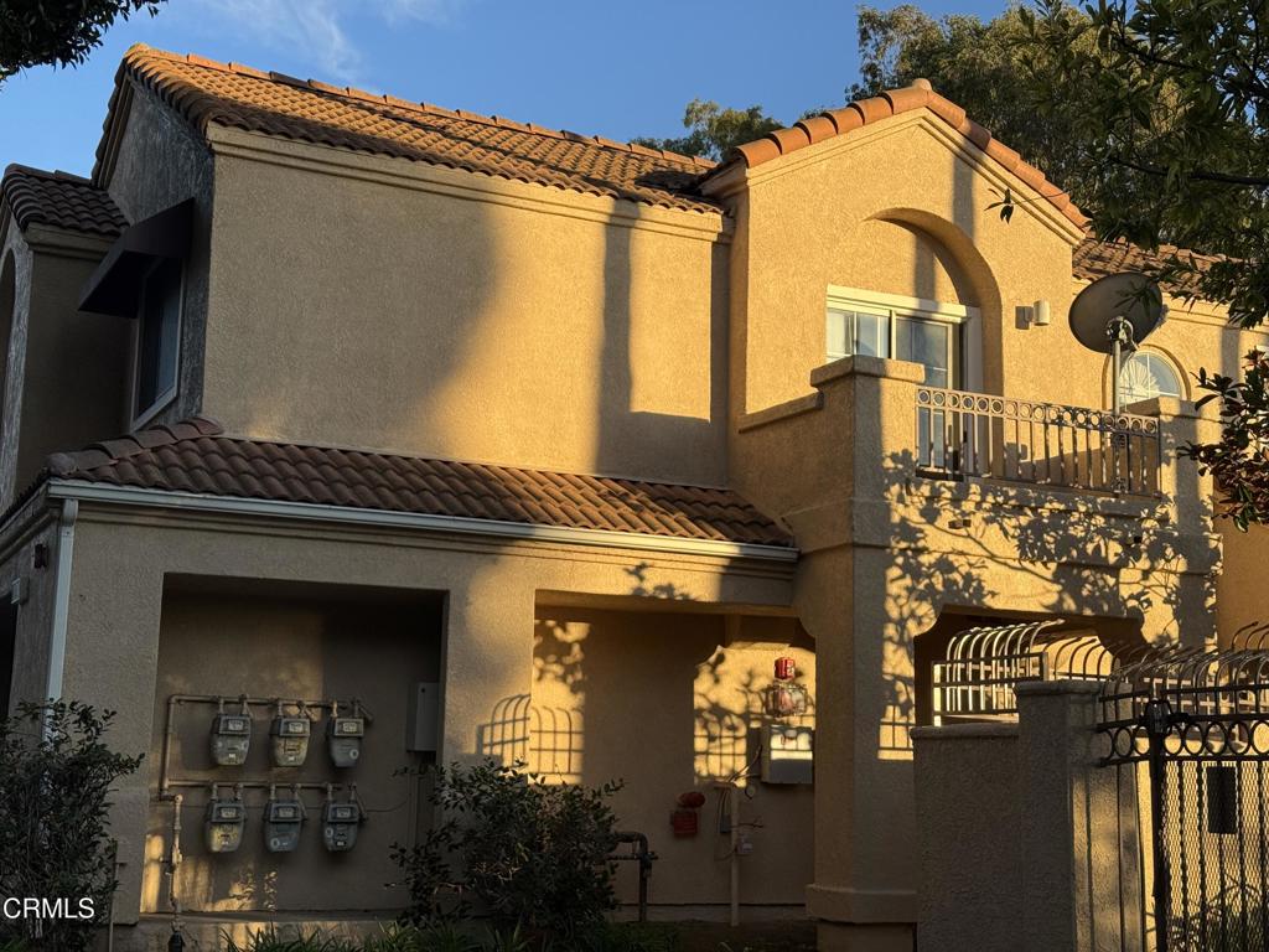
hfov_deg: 39.7
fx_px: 1760
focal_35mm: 48
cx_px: 634
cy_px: 476
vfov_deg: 30.3
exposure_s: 1/1984
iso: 64
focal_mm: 6.76
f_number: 1.78
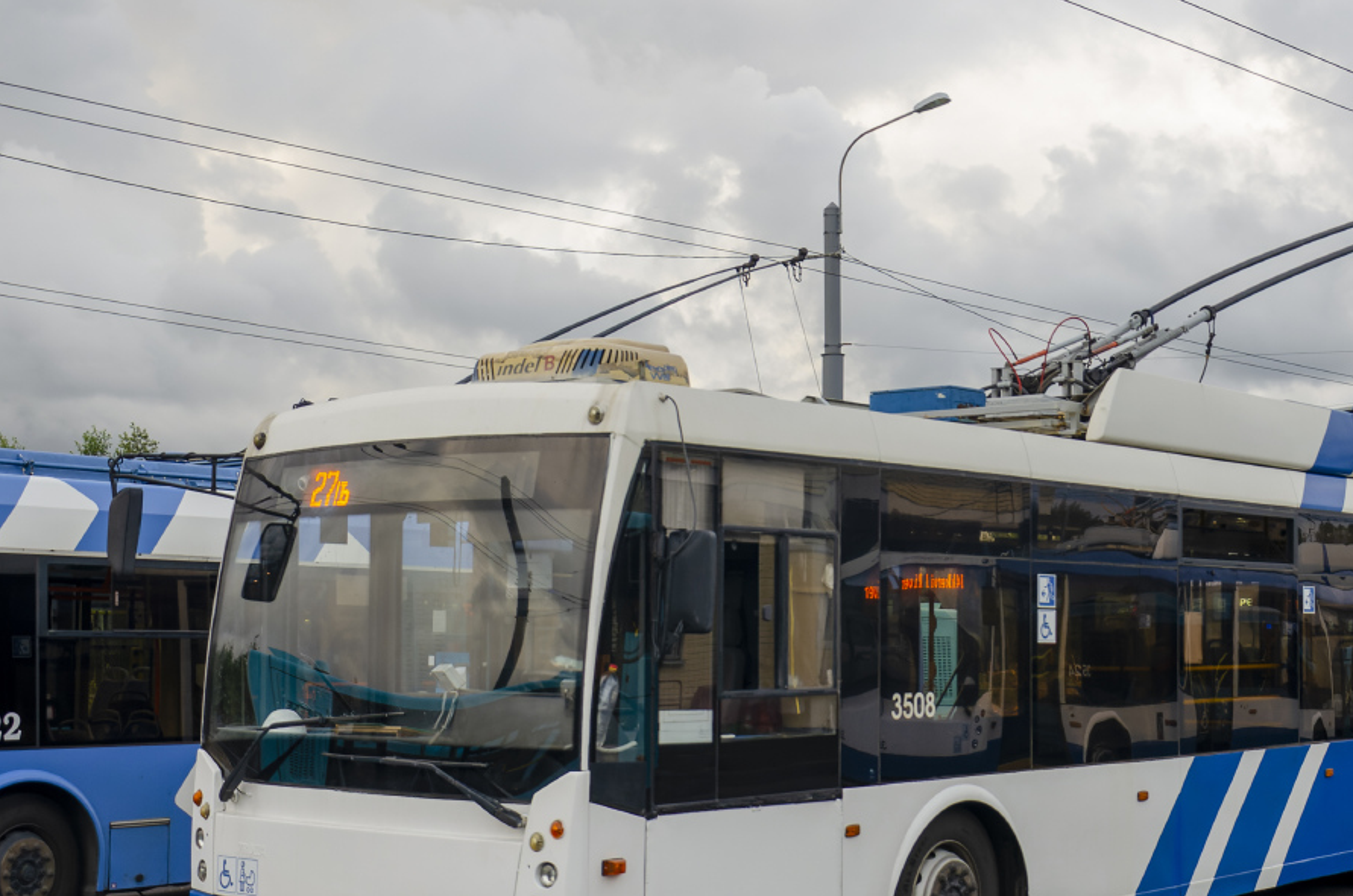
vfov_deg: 24.6
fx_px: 2053
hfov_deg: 36.3
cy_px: 506
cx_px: 849
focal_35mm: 55
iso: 320
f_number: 4
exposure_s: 1/250
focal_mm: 25
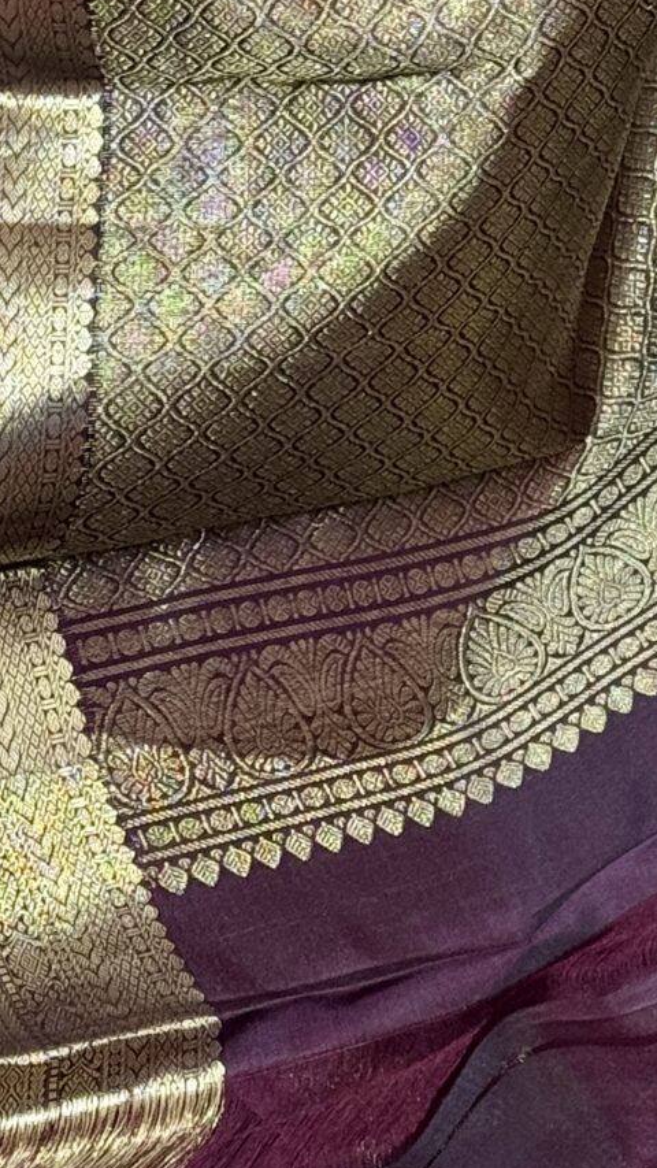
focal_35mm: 157
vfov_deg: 13.3
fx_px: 4861
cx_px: 580
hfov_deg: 7.7
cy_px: -293
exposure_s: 1/100
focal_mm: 6.76
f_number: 1.78
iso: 160
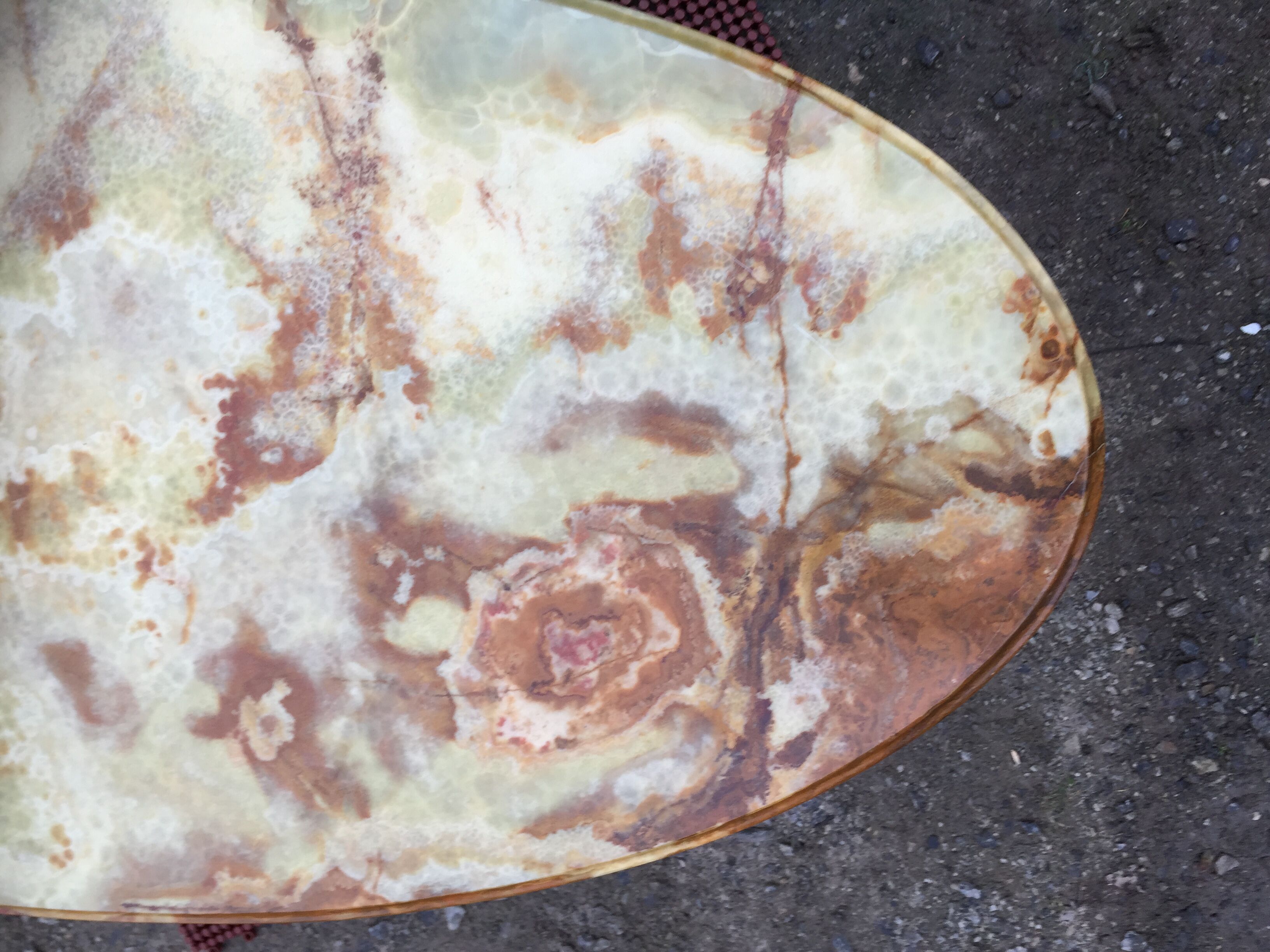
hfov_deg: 61.7
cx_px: 635
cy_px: 476
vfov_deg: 48.2
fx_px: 1064
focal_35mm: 29
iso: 32
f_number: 2.2
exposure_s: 1/50
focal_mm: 4.15
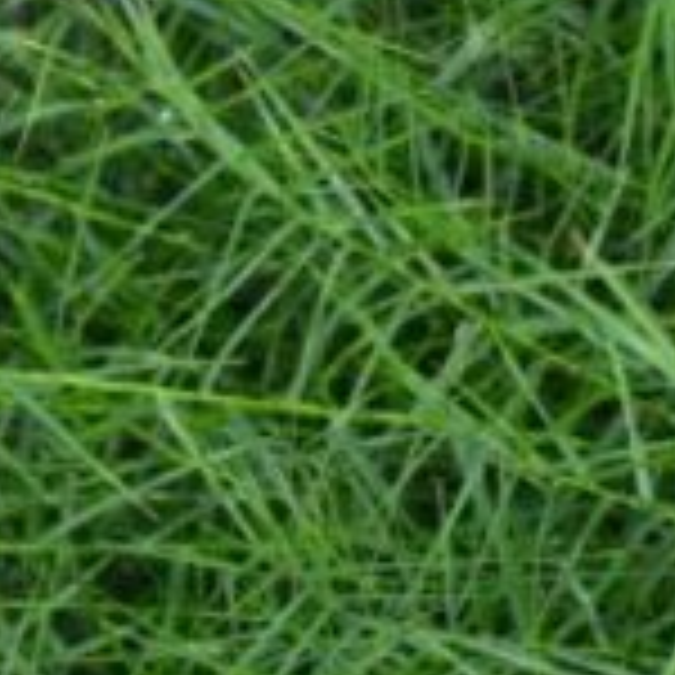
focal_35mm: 384
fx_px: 8472
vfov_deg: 4.5
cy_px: -212
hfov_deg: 4.5
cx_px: 1681
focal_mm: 52
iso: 400
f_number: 5
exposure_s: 1/100
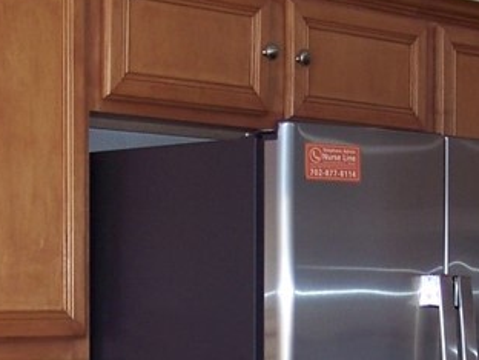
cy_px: 446
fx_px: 1771
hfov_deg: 15.4
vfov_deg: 11.3
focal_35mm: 128
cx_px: 273
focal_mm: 8
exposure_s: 1/60
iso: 100
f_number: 2.8
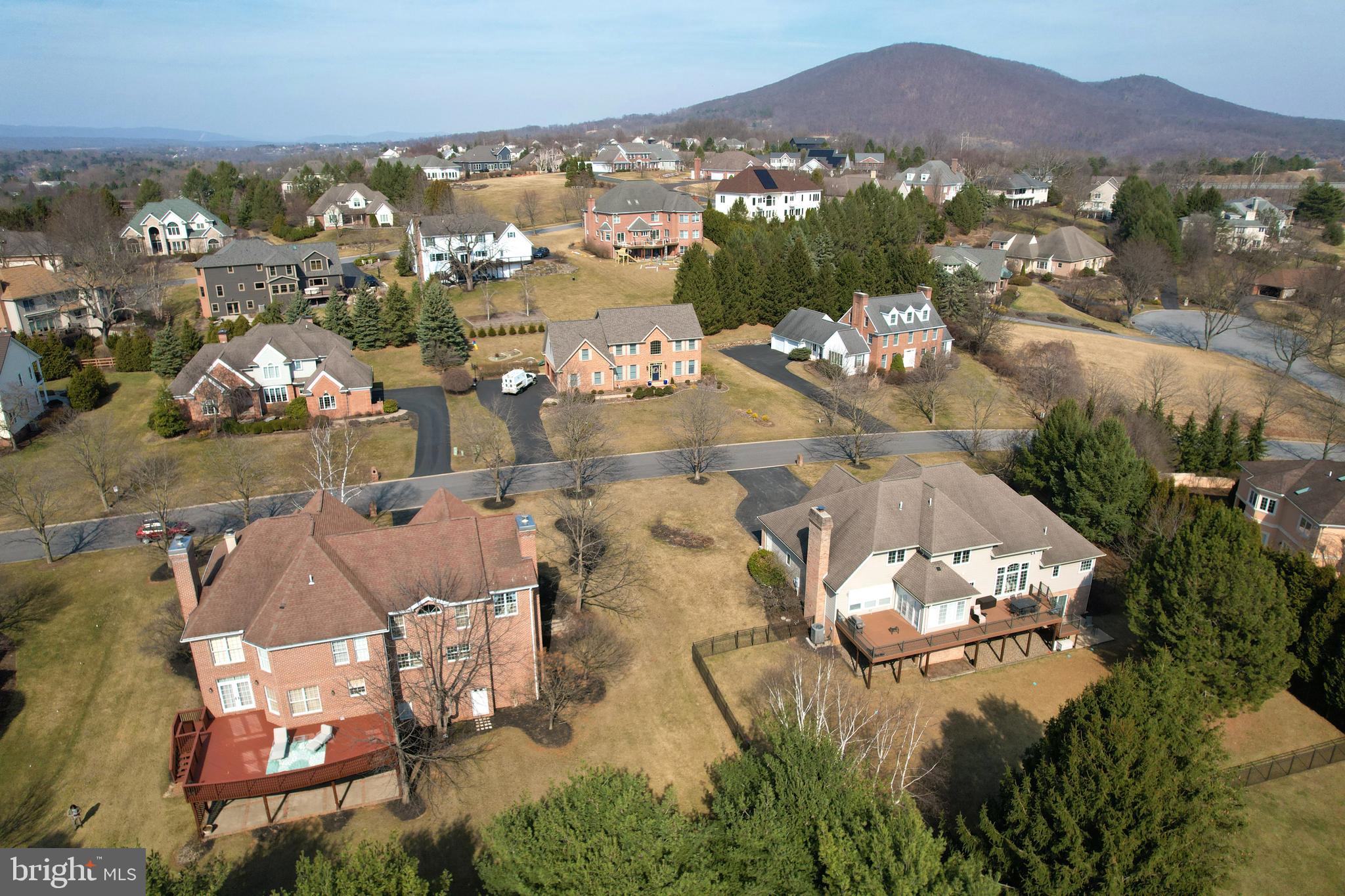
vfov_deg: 57.2
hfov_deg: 78.6
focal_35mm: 22
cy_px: 448
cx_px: 672
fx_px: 822
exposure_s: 1/2500
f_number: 2.8
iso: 120
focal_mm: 8.38
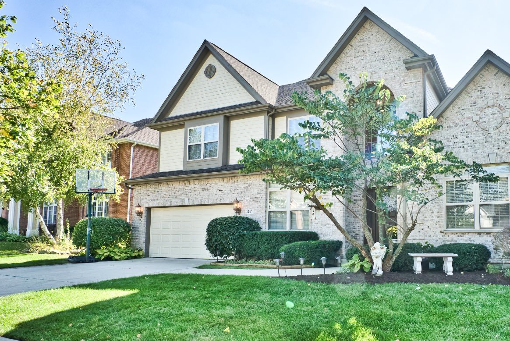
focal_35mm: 25
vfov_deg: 51.0
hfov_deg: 69.1
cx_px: 347
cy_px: 206
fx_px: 354
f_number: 10
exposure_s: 1/320
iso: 320
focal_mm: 18
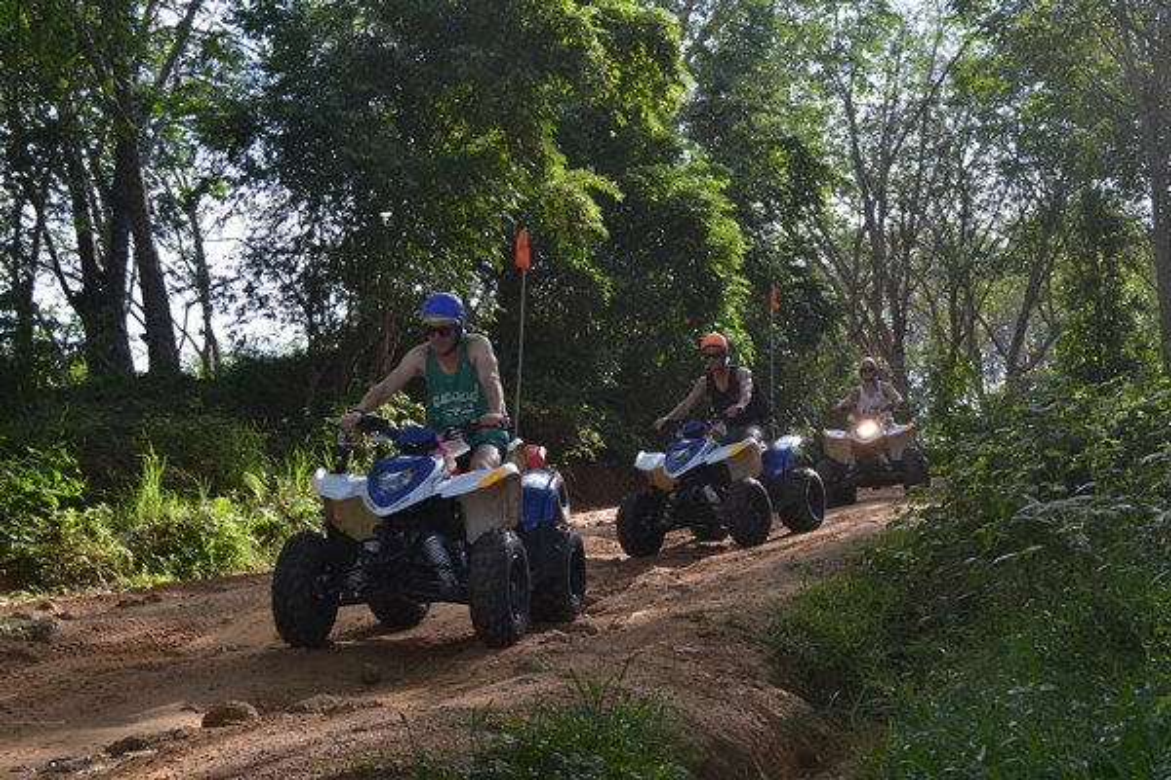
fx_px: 1659
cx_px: 586
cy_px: 390
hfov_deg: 38.9
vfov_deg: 26.5
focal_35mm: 51
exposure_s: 1/160
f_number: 6.3
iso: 200
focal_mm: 34
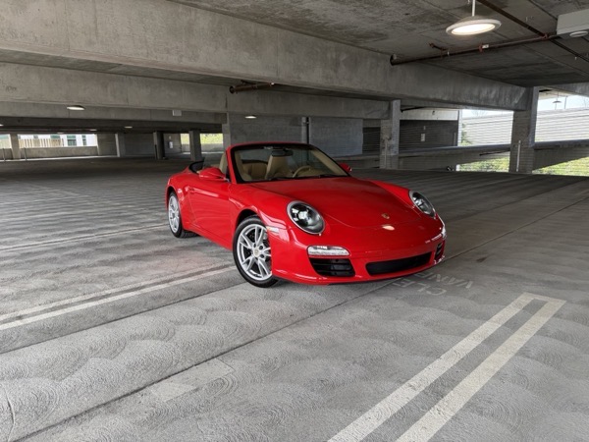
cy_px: 221
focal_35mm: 24
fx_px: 408
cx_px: 294
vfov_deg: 56.8
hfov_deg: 71.6
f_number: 1.78
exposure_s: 1/273
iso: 80
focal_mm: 6.76
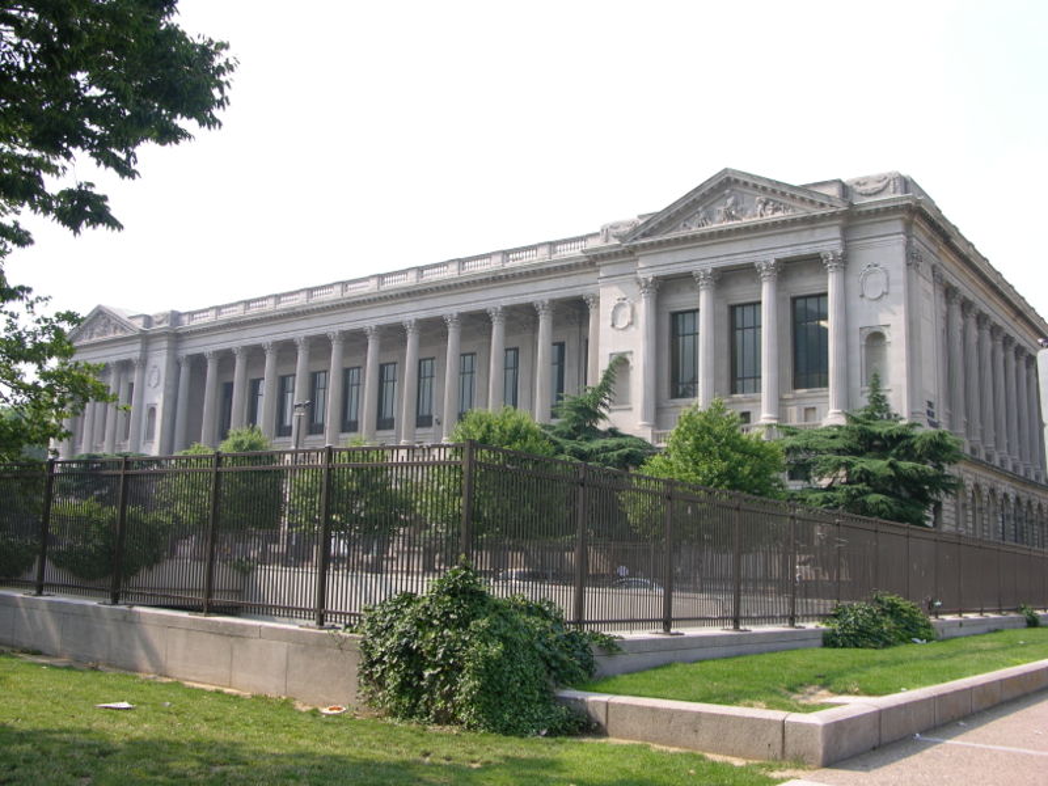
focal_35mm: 89
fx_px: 2694
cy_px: 393
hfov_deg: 22.0
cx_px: 524
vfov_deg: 16.6
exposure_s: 1/155
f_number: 5
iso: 50
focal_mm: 8.9
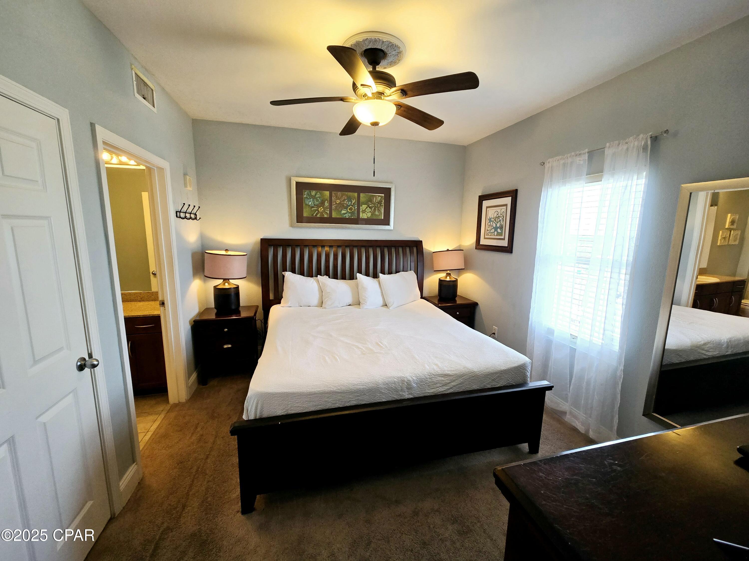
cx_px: 374
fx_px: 281
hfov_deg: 106.2
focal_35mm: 13
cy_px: 280
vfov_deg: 89.9
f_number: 2.2
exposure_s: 1/60.2
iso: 200
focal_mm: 2.2
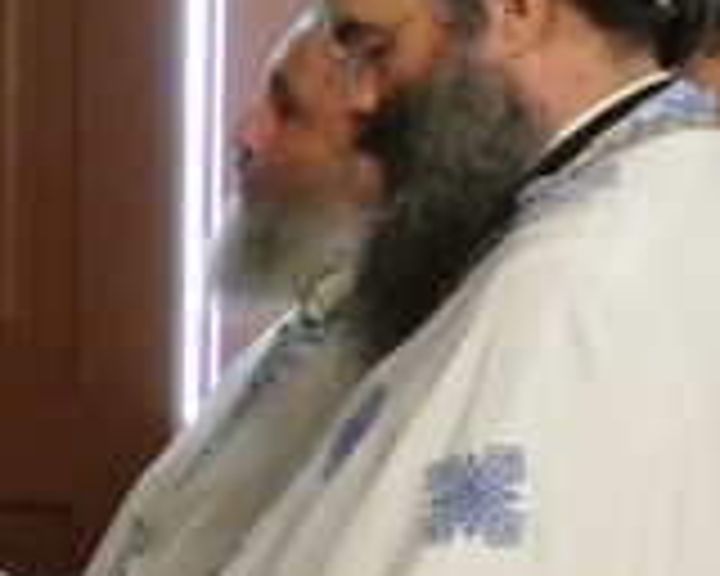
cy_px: 616
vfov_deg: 8.3
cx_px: -720
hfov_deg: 9.7
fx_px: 3964
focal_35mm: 186
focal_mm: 6.8
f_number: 3.5
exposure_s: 1/80
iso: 800
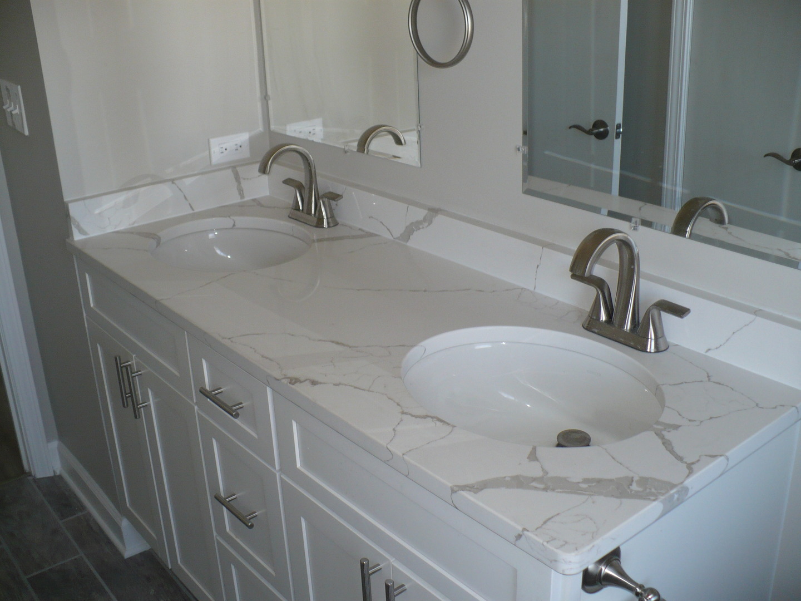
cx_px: 400
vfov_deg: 38.7
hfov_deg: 50.1
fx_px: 856
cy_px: 300
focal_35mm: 37
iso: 100
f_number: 2.8
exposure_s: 1/30
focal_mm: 6.1
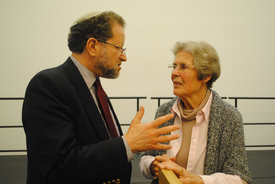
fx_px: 298
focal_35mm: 39
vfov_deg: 34.3
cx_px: 138
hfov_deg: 49.5
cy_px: 92
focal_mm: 26
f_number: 4.2
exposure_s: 1/30
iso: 1400
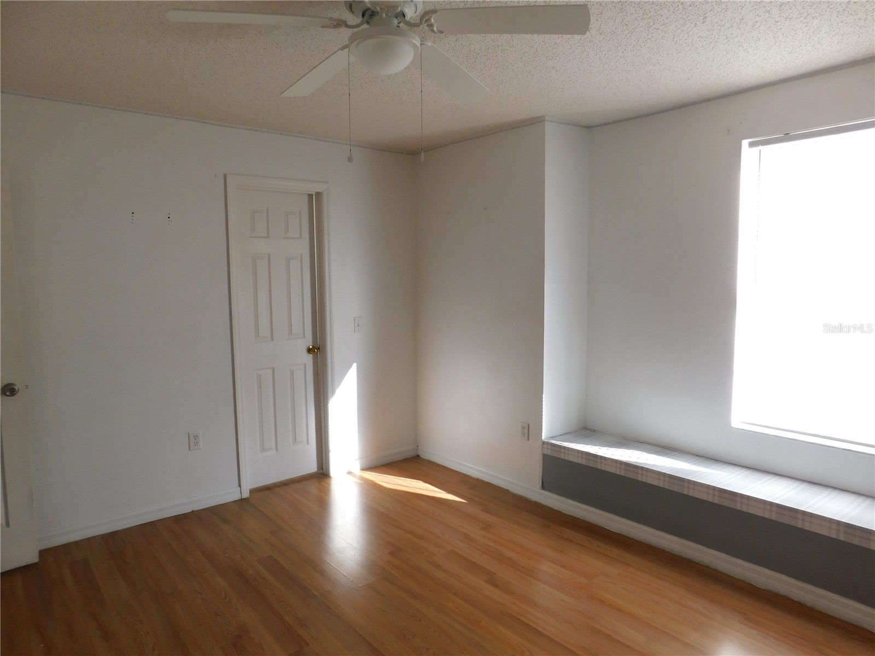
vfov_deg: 58.9
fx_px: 581
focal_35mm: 23
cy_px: 328
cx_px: 438
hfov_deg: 73.9
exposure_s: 1/60
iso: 125
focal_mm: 4
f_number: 3
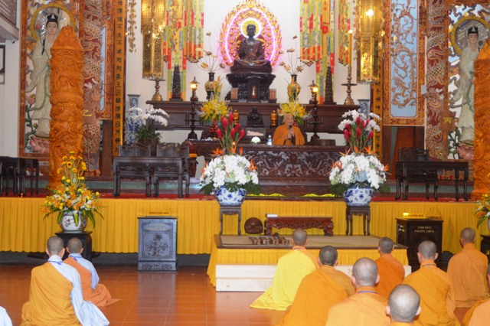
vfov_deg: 12.2
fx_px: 1530
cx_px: 245
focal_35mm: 112
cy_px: 163
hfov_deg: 18.2
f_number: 4.5
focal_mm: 75
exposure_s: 1/60
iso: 800
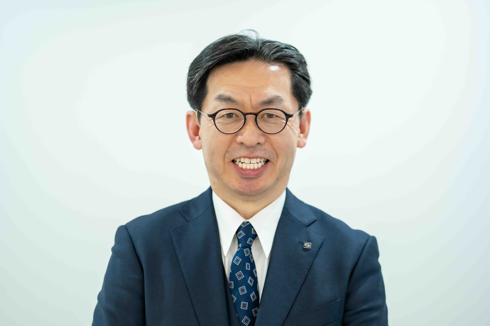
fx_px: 1157
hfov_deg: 23.9
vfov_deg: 16.1
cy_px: 163
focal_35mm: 85
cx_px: 245
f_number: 2.5
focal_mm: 85
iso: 640
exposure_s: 1/200
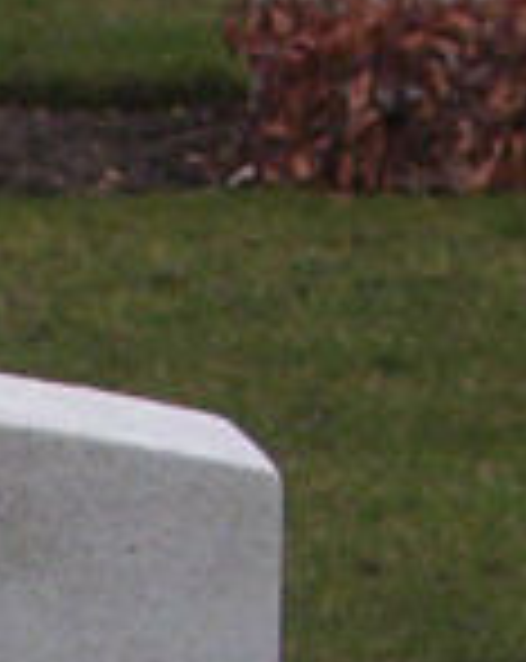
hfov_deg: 3.5
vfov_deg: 4.4
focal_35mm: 429
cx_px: -710
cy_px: 1768
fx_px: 8374
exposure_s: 1/326
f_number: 3.62
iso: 100
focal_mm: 10.76
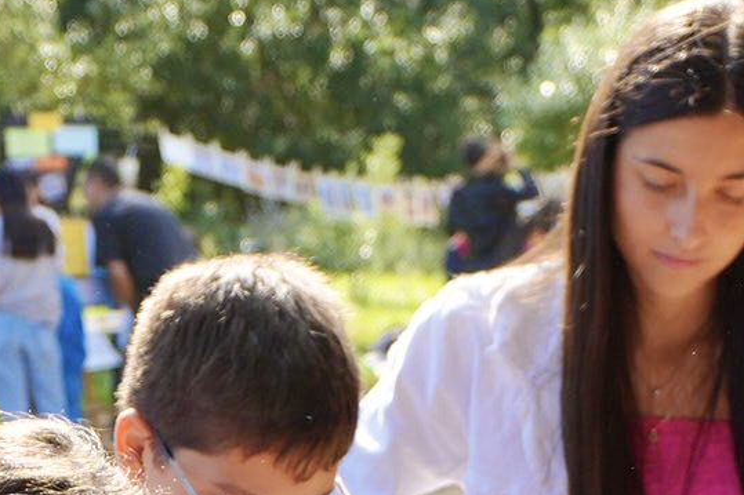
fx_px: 2367
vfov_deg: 10.7
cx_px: 173
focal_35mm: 115
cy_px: 1051
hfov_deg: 17.7
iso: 100
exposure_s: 1/500
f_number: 2.8
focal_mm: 20.1
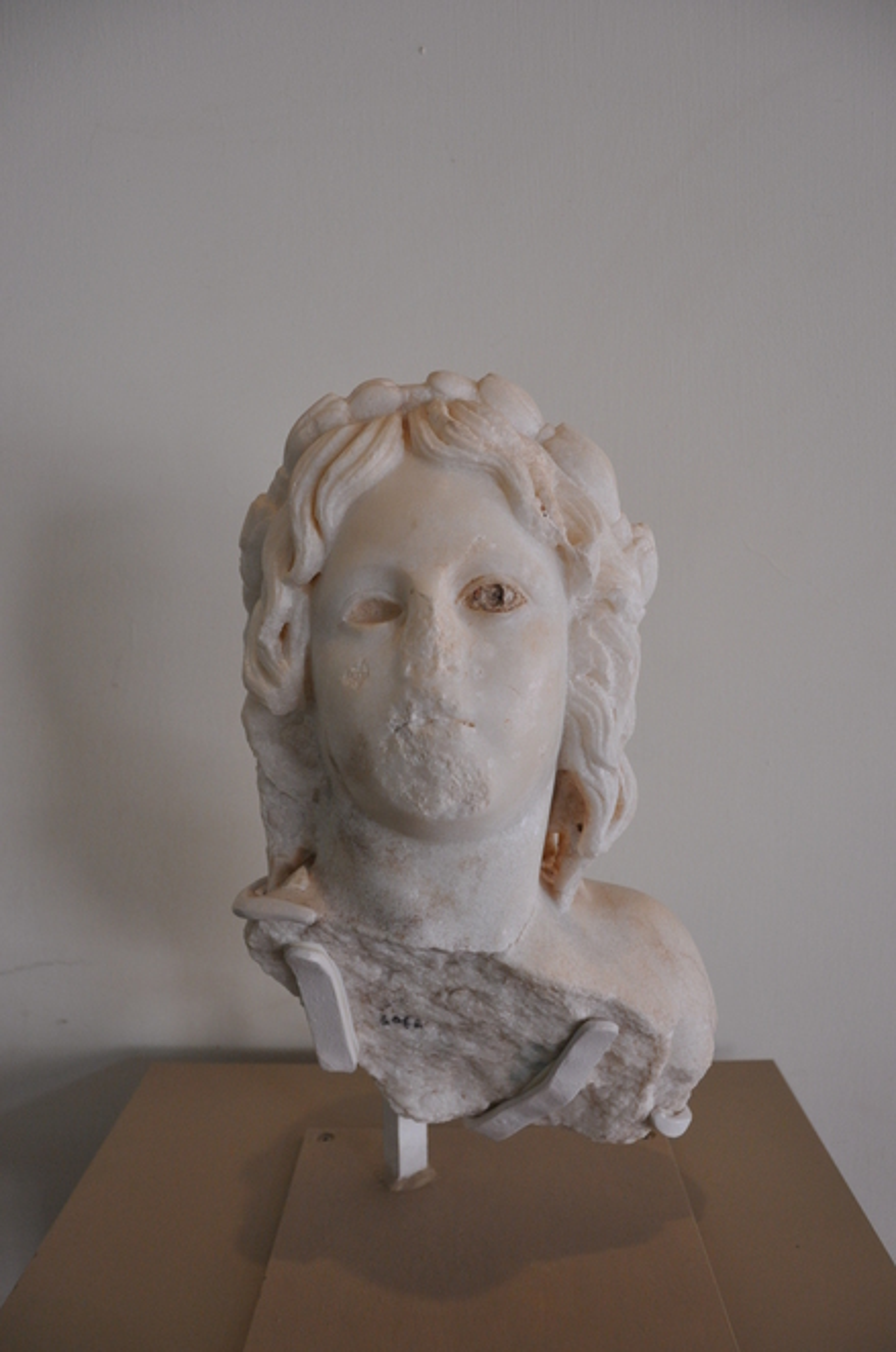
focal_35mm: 30
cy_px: 676
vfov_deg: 62.0
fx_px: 1124
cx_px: 448
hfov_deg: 43.5
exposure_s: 1/40
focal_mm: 20
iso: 800
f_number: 3.5
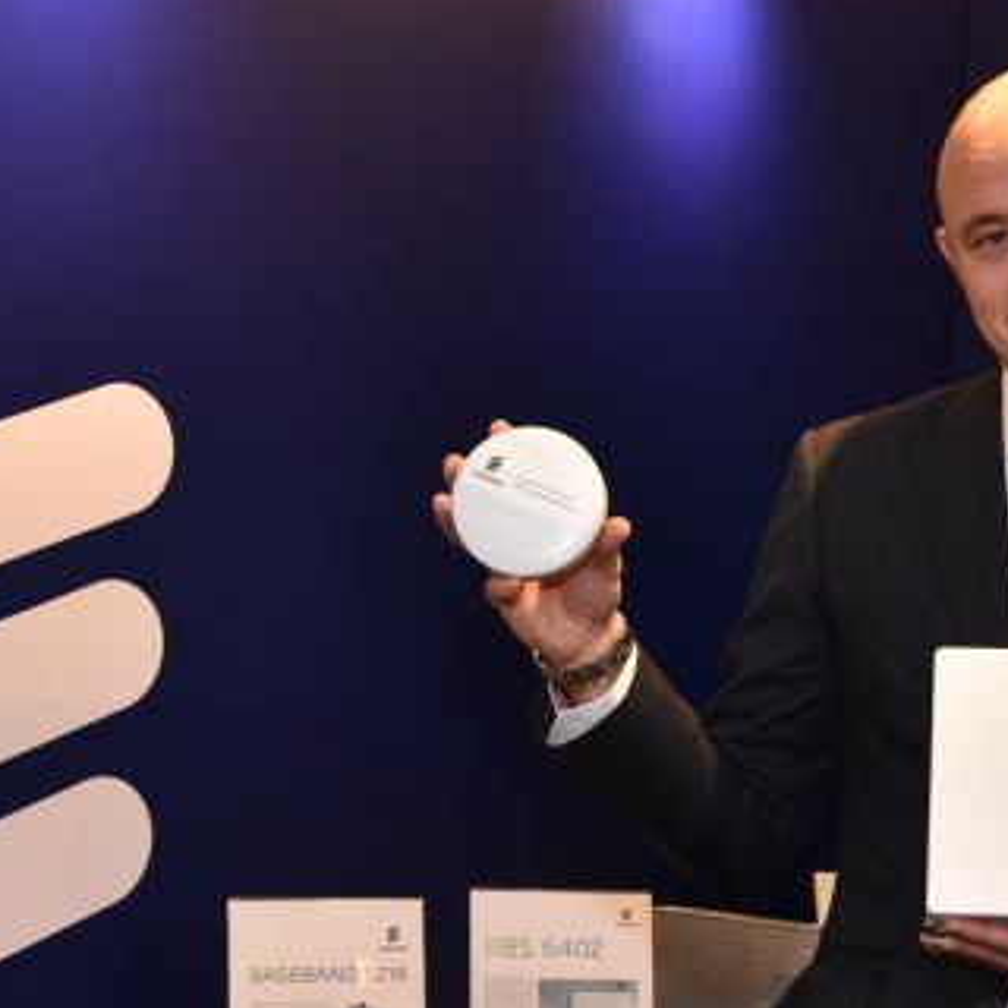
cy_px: 602
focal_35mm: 102
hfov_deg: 16.8
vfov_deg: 17.0
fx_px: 3360
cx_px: 895
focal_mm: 48
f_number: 7.1
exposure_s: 1/80
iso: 3200
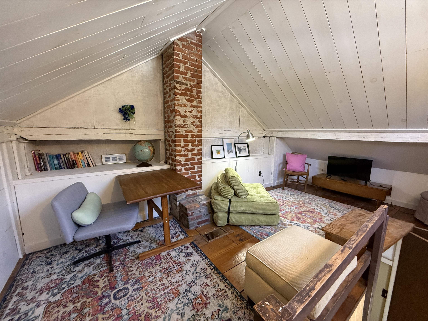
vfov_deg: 85.7
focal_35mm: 14
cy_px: 160
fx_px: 173
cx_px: 214
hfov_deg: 102.1
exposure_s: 1/60
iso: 320
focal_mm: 2.22
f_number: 2.2
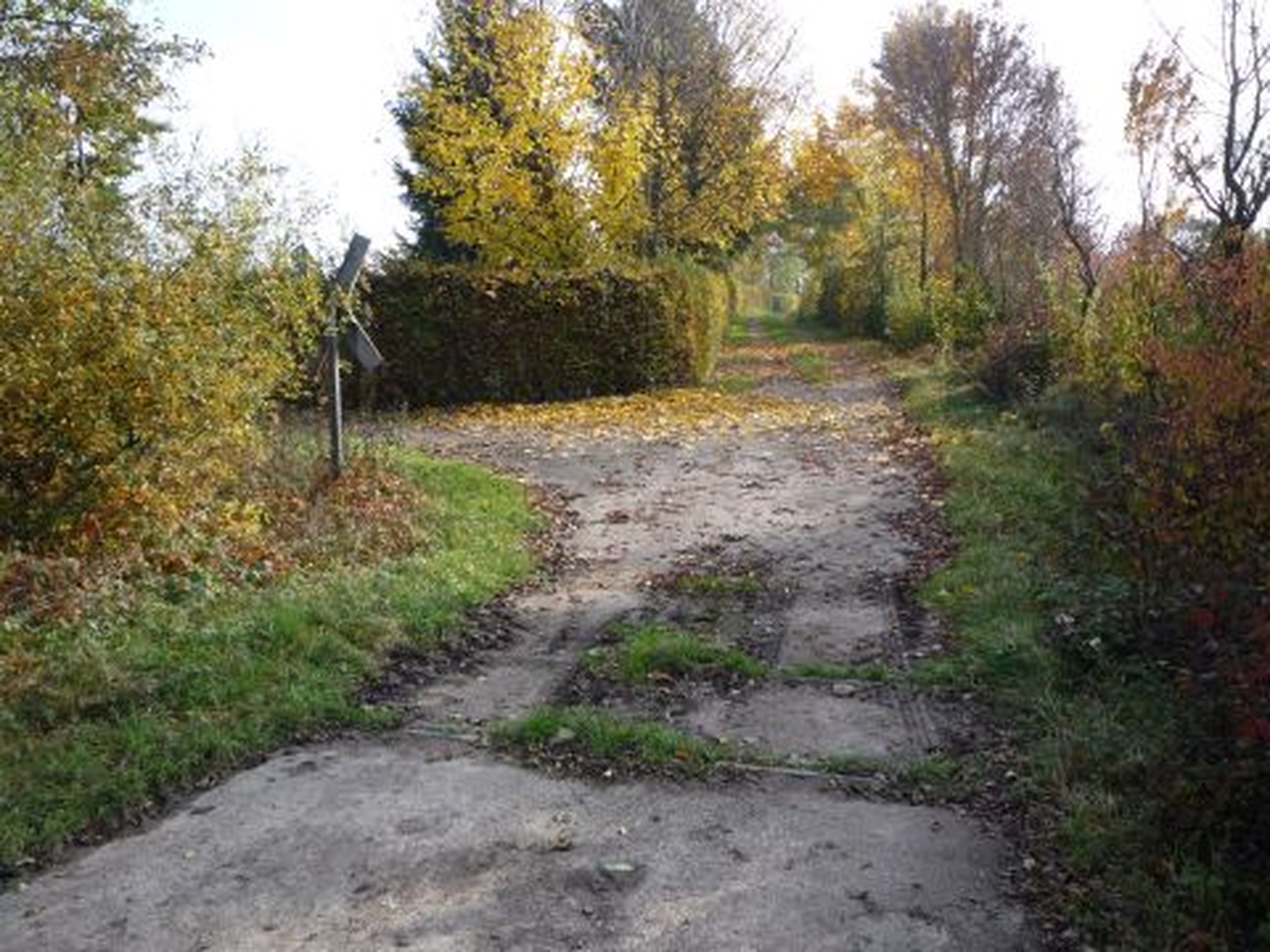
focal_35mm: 32
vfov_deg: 44.2
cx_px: 635
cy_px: 476
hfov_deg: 56.8
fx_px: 1174
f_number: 4
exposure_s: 1/250
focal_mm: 5.2
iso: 100
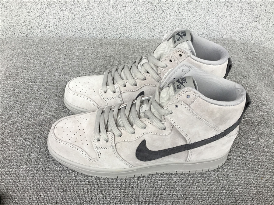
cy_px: 102
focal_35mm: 31
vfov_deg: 45.4
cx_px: 137
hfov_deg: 58.4
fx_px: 245
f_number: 2.4
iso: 40
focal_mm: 3.3
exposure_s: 1/100
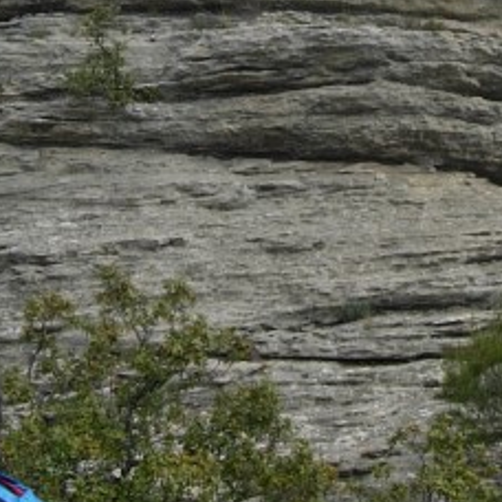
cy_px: 0
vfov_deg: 14.5
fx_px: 1936
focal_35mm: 118
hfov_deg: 14.7
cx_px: 337
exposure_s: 1/384
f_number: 4.8
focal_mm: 7.8
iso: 64
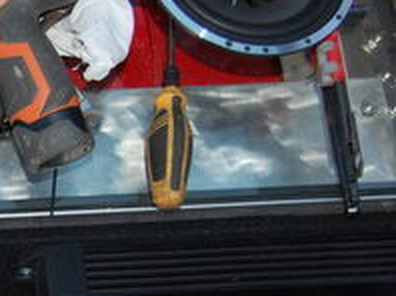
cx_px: -84
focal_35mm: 84
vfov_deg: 17.5
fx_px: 960
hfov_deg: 21.6
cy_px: 210
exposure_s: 1/60
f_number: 3.5
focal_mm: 18
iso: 400
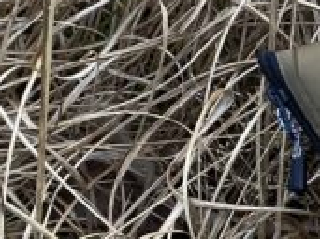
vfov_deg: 9.2
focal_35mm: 156
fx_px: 1441
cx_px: 696
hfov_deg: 11.2
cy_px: 360
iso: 50
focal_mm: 4.25
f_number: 1.8
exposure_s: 1/121
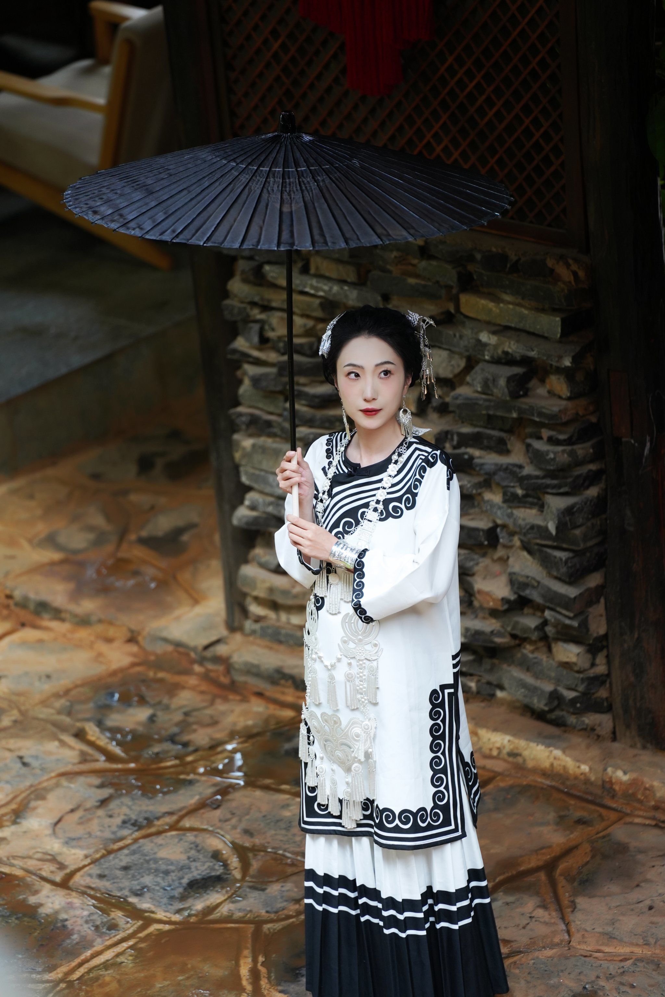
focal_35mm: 180
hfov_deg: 7.6
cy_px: 498
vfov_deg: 11.4
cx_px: 332
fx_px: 4987
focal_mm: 180
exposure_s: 1/125
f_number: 2.8
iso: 800
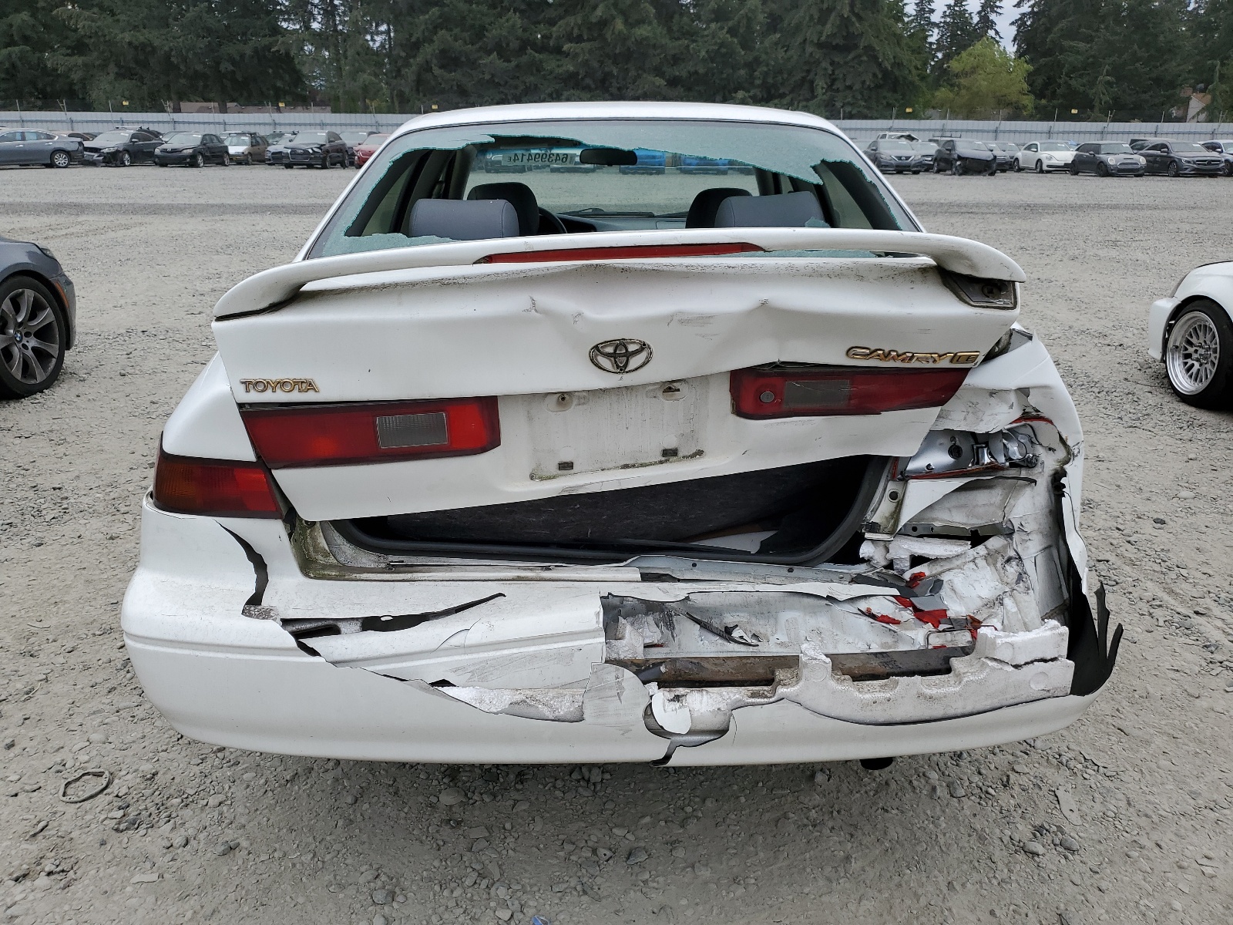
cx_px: 616
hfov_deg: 67.3
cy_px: 462
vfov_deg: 53.1
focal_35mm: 26
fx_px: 926
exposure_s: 1/1667
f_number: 1.5
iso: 50
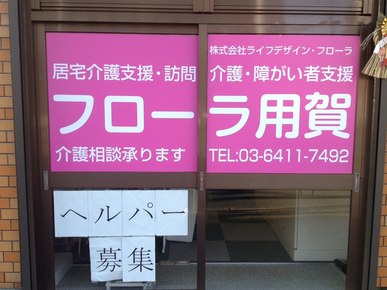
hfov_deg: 50.1
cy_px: 149
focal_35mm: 37
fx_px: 414
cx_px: 202
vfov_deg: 38.7
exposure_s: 1/129
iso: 64
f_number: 2.4
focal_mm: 4.28
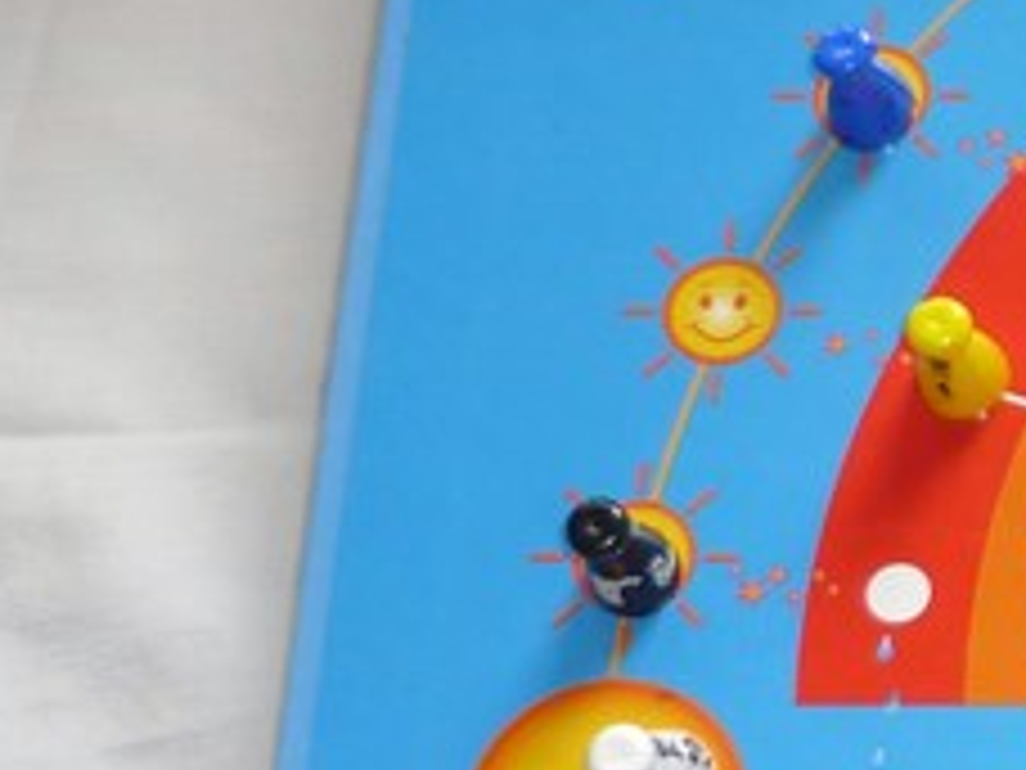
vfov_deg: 12.7
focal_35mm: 116
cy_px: 221
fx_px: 3438
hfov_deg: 15.2
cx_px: 1706
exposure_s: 1/30
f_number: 2.8
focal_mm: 5.5
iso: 100
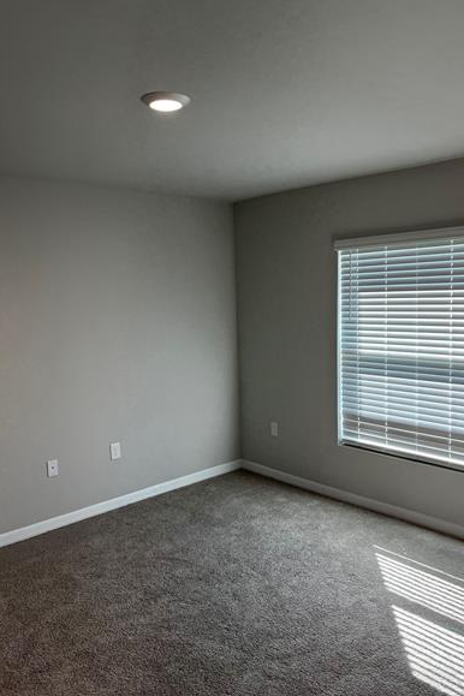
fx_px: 541
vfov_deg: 65.5
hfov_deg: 46.3
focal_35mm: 28
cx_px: 263
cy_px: 345
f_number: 1.6
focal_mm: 5.1
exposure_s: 1/120
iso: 64
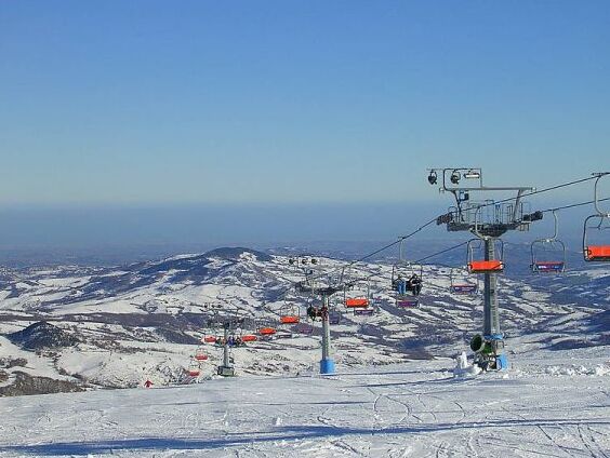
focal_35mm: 81
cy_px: 229
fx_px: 1429
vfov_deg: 18.2
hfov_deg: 24.1
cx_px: 305
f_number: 4
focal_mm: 12.3
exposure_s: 1/1100
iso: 50
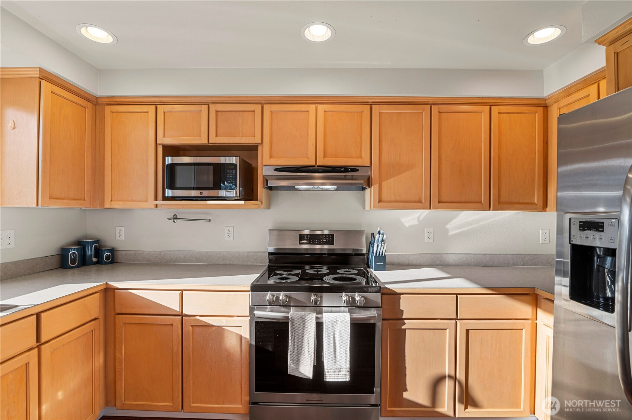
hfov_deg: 96.8
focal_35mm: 16
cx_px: 316
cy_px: 210
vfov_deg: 73.6
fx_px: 281
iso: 200
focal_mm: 16
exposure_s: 1/15
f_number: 8
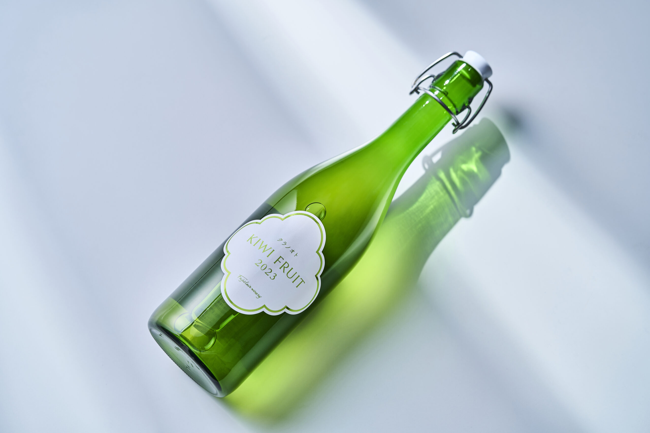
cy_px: 216
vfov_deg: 15.2
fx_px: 1625
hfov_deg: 22.6
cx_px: 325
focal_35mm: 90
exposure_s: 1/160
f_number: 4.5
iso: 200
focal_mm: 90
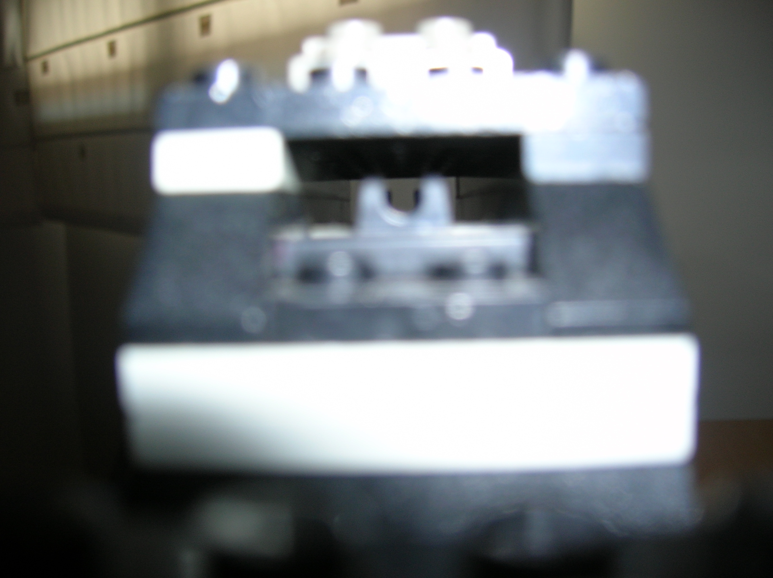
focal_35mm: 34
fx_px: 759
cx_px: 386
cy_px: 289
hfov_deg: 54.0
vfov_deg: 41.7
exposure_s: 1/60.1
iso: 50
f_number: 2.9
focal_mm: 5.7
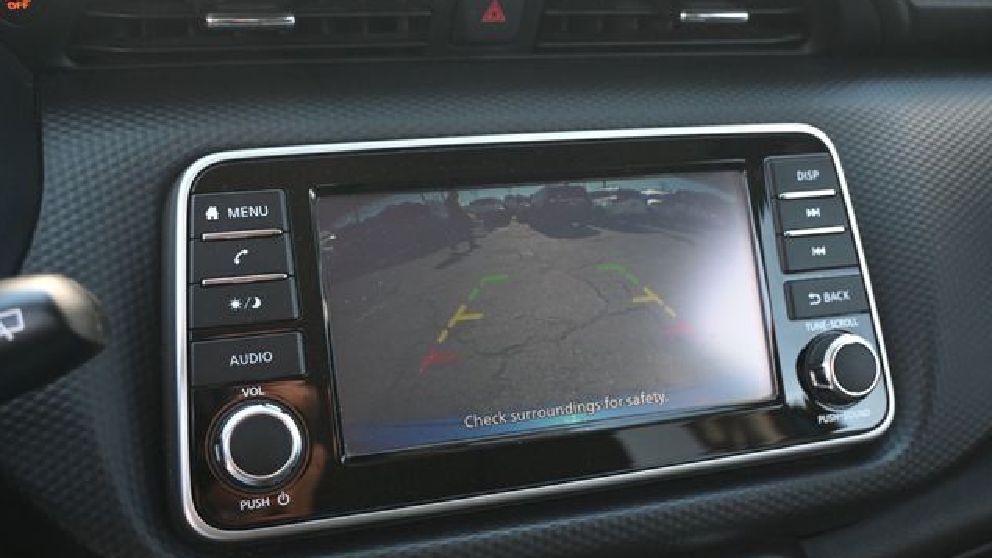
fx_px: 1020
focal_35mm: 39
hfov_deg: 51.9
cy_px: 327
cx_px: 495
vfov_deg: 30.5
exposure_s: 1/125
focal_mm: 24.5
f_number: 4.2
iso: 1000
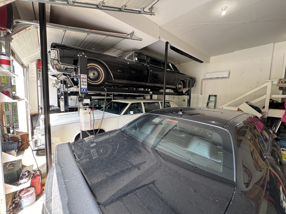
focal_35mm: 14
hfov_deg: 102.1
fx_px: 116
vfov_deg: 85.7
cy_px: 107
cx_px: 143
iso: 160
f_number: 2.2
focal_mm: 2.22
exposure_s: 1/99
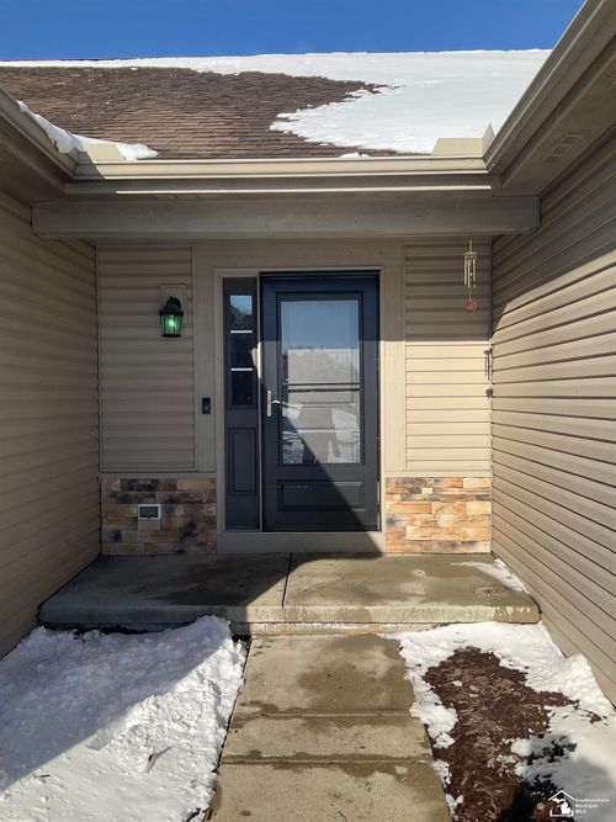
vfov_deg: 61.7
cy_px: 411
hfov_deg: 48.2
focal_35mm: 29
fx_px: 688
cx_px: 308
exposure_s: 1/2538
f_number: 1.8
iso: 16
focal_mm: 3
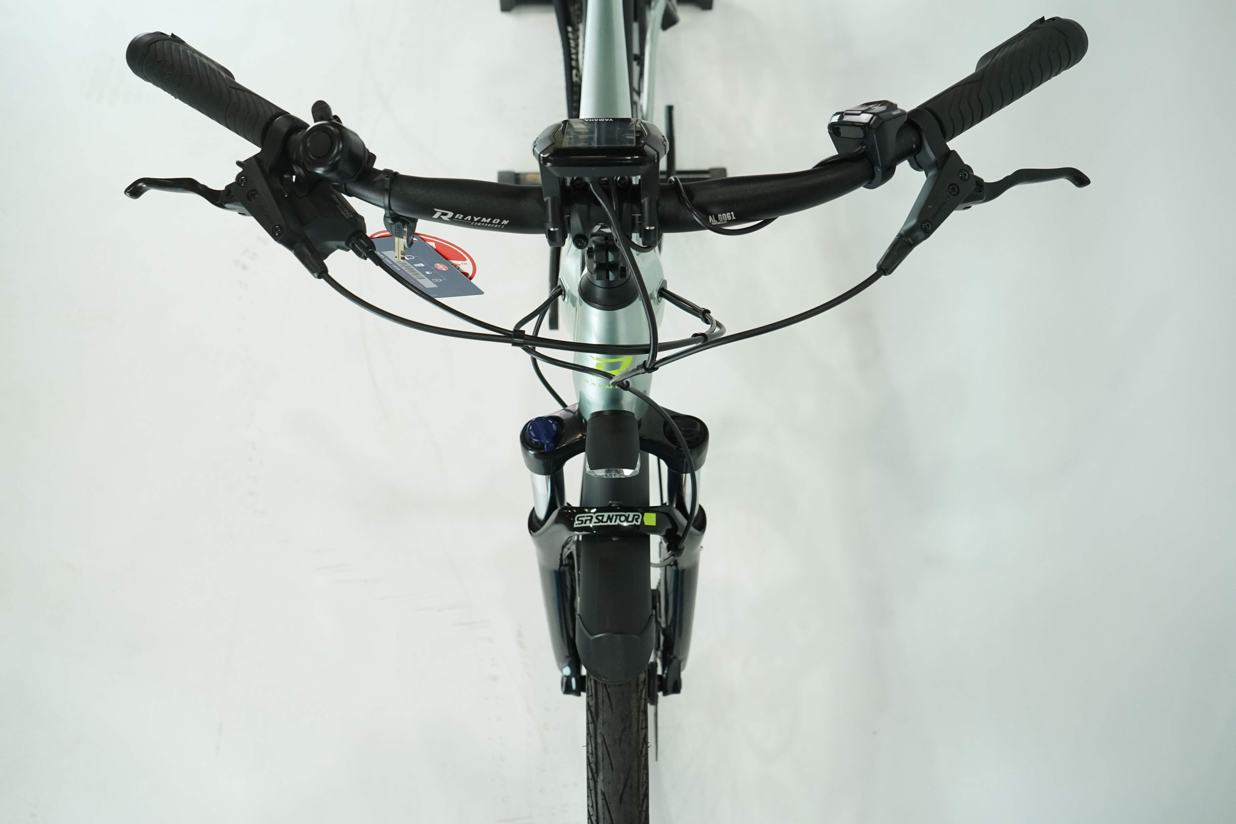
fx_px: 1064
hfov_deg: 60.3
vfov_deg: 42.3
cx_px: 618
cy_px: 412
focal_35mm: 31
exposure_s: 1/200
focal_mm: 31
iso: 1600
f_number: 6.3
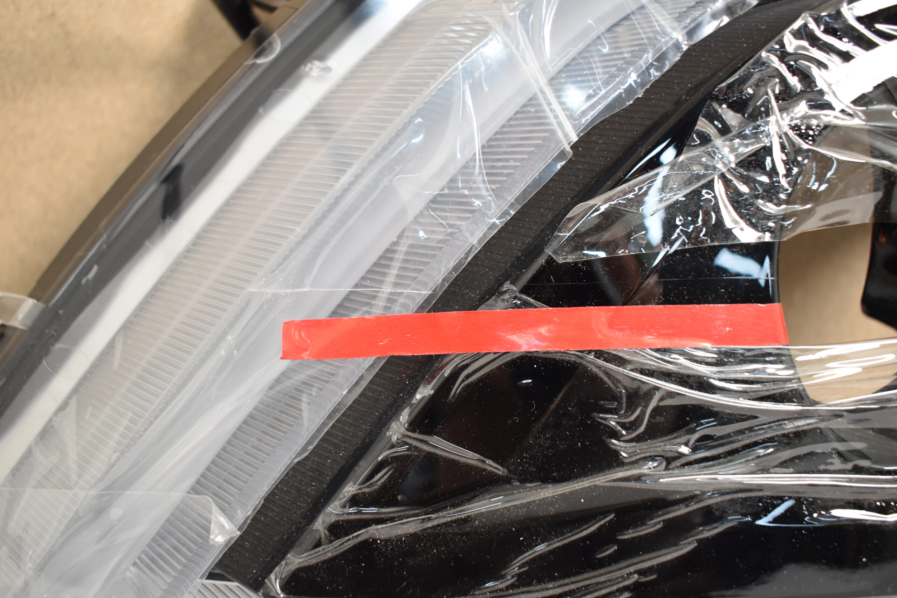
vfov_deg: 40.0
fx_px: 822
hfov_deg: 57.2
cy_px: 299
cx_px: 448
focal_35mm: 33
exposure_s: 1/60
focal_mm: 22
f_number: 4.5
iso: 800
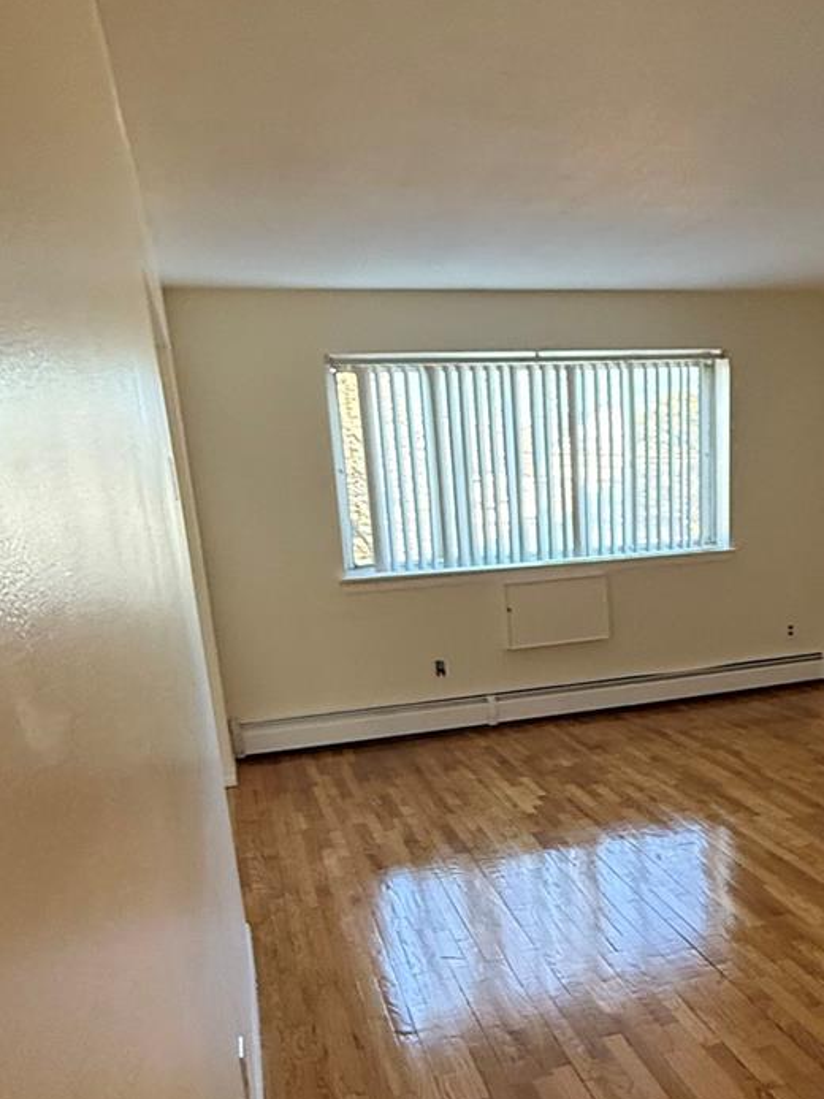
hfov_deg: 44.8
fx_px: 985
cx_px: 545
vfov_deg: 56.4
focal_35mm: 31
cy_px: 779
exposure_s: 1/120
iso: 500
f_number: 2.2
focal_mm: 2.22
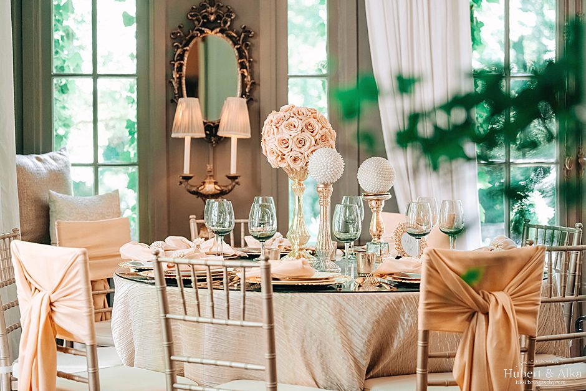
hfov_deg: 28.8
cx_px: 293
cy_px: 196
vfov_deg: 19.5
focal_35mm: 70
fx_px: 1140
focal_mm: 70
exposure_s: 1/100
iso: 1000
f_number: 2.8
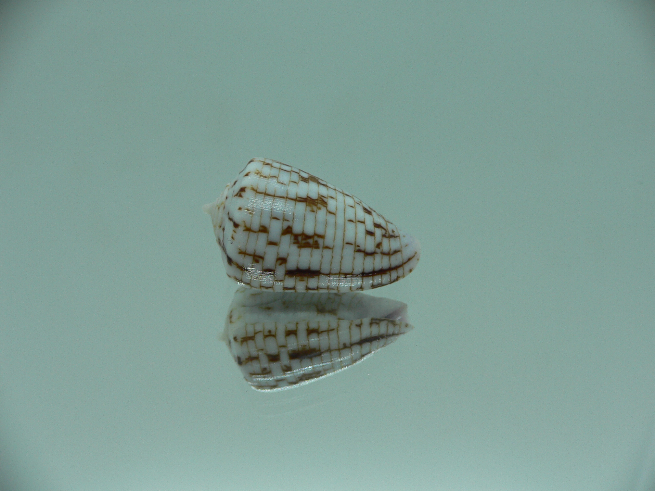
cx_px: 328
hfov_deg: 52.6
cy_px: 246
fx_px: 662
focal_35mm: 35
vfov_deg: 40.7
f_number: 2.8
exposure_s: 1/80
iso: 80
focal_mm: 4.6
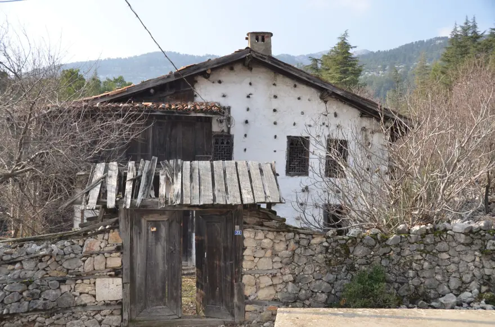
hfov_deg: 46.5
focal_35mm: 42
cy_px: 164
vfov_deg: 31.7
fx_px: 576
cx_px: 248
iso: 100
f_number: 5.6
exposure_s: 1/250
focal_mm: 28
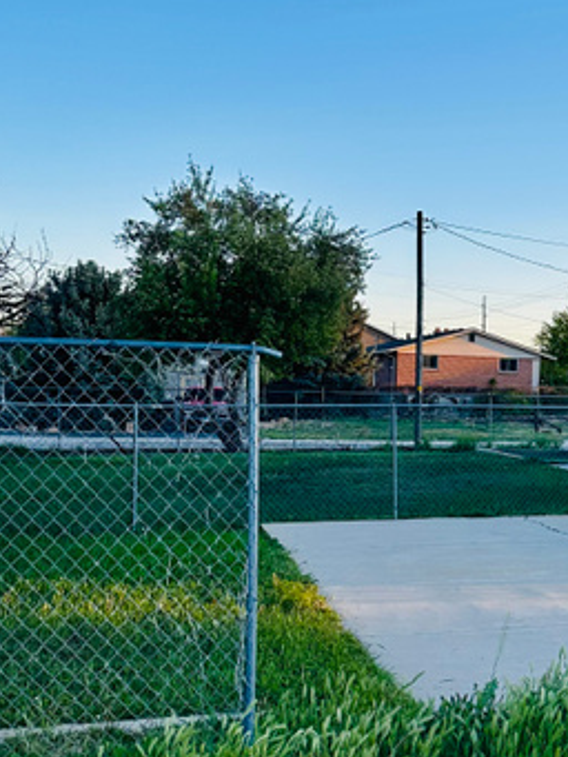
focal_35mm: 54
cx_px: 559
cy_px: 440
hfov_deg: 25.8
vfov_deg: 35.5
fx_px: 1181
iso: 80
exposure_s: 1/785
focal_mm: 6.86
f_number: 1.78
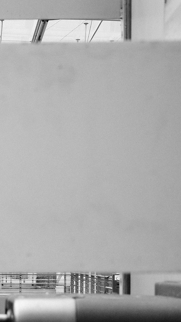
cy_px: 229
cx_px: -7
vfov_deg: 21.6
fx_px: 836
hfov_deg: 12.2
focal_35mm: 98
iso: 800
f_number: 8
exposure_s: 1/125
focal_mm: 27
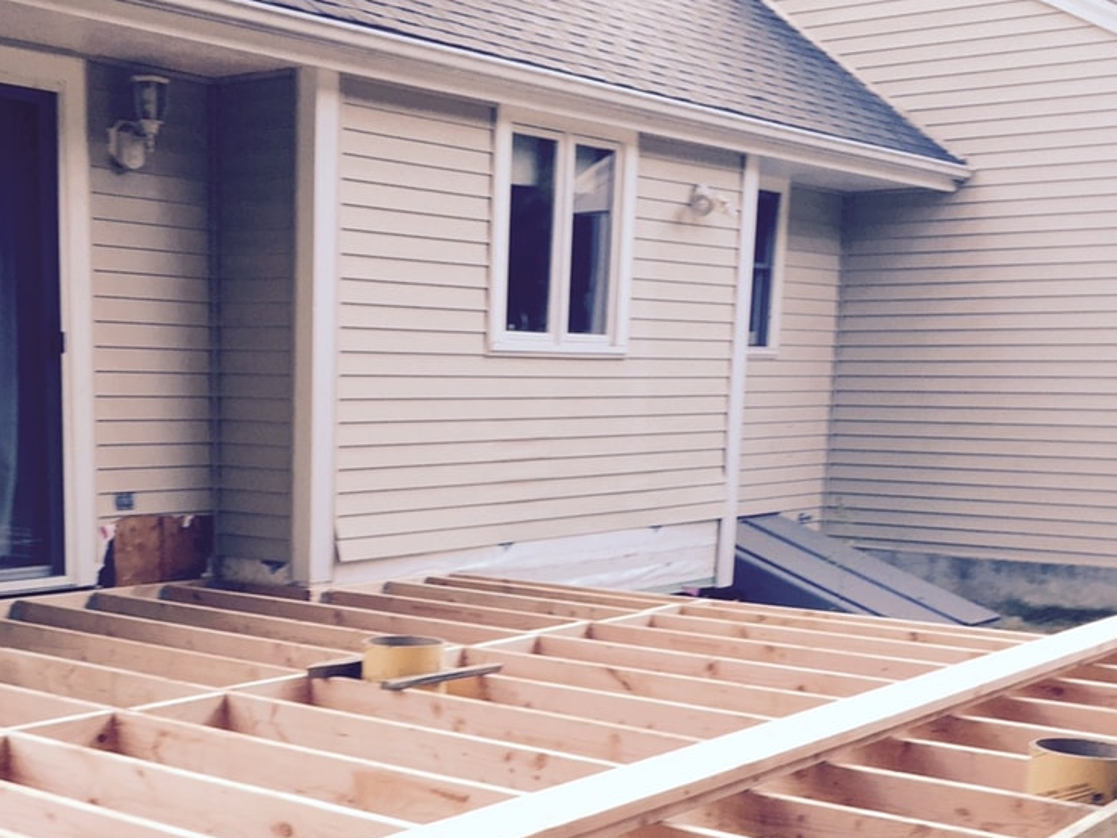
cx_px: 379
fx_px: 1711
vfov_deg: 26.6
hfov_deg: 35.8
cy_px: 752
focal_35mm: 53
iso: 32
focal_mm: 4.15
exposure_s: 1/60
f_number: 2.2
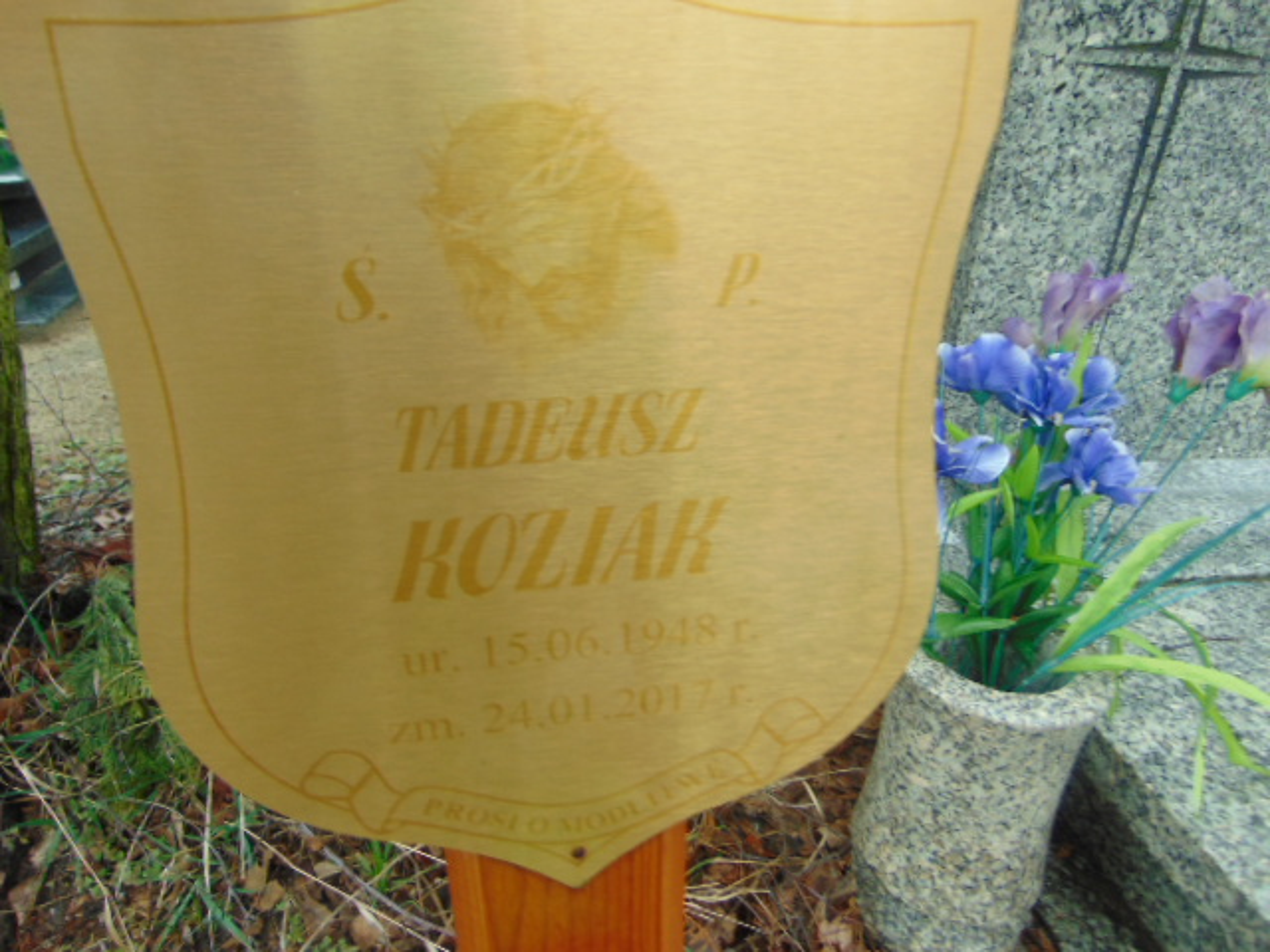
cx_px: 635
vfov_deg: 54.9
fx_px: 917
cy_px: 476
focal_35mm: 25
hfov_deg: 69.4
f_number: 3
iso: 80
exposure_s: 1/30
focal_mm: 4.5
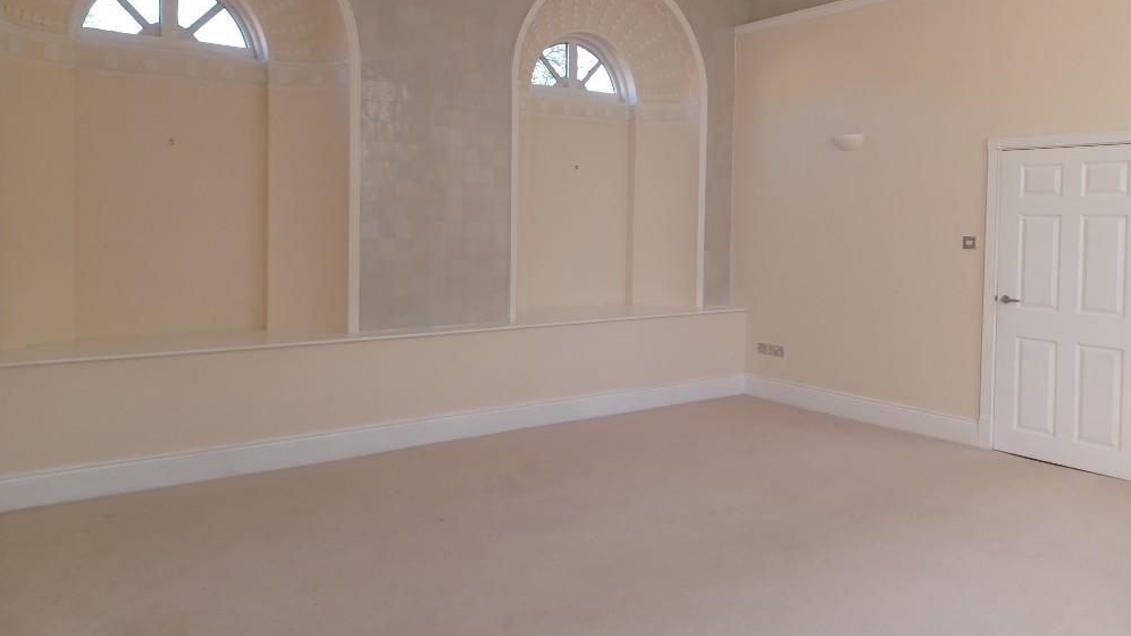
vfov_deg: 41.1
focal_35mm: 28
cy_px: 233
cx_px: 553
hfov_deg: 67.9
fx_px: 840
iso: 100
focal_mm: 4.6
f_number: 1.8
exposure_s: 1/50
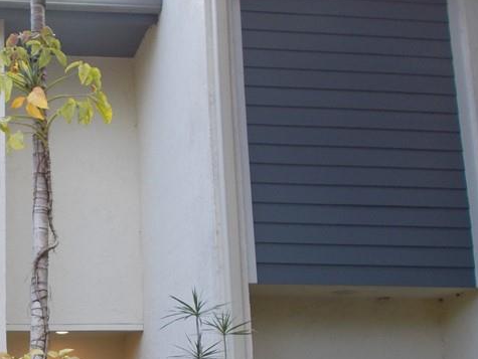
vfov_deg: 25.6
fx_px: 774
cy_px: 301
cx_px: 47
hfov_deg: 32.6
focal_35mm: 56
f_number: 3.2
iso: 80
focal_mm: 4.6
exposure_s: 1/100
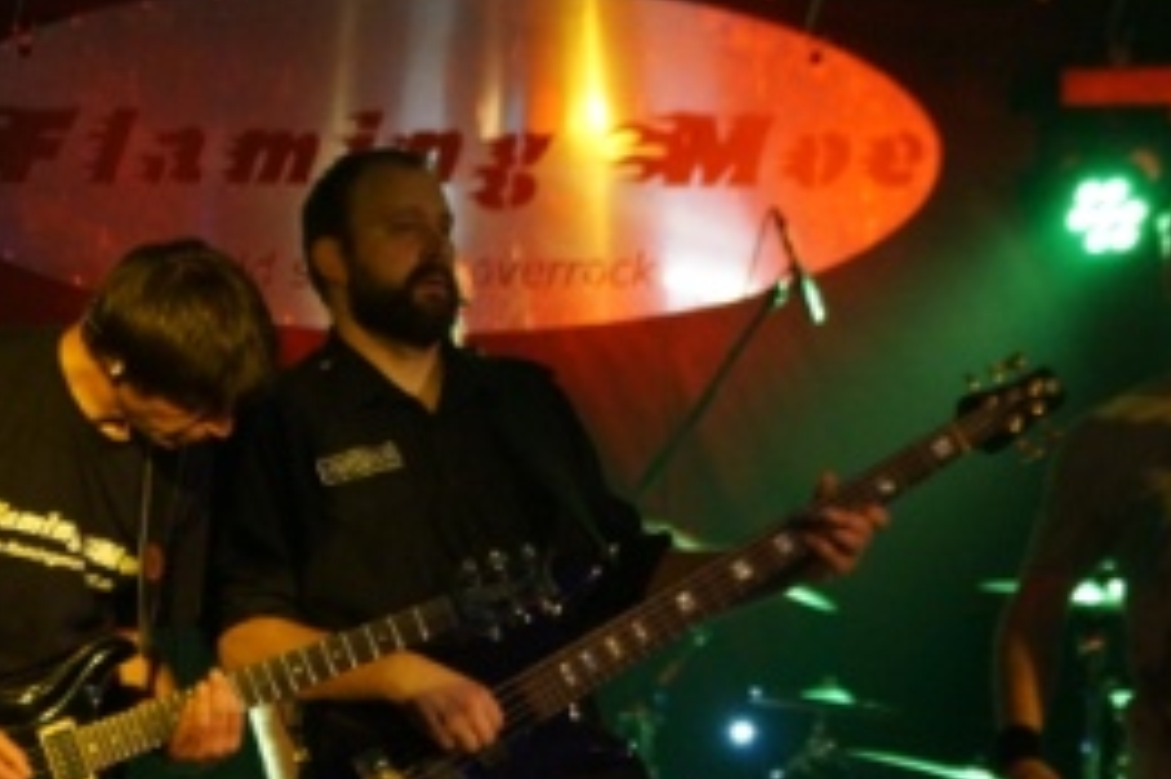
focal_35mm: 281
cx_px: 356
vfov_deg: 4.9
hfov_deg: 7.3
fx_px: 9134
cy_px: 579
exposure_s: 1/50
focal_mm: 110
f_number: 5.6
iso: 3200
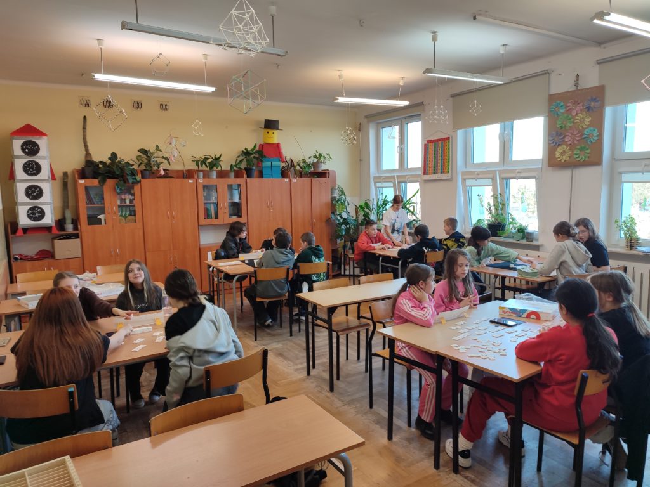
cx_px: 325
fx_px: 469
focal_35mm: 25
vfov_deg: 54.9
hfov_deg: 69.4
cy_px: 244
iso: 64
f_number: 1.9
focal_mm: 6.04
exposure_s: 1/33
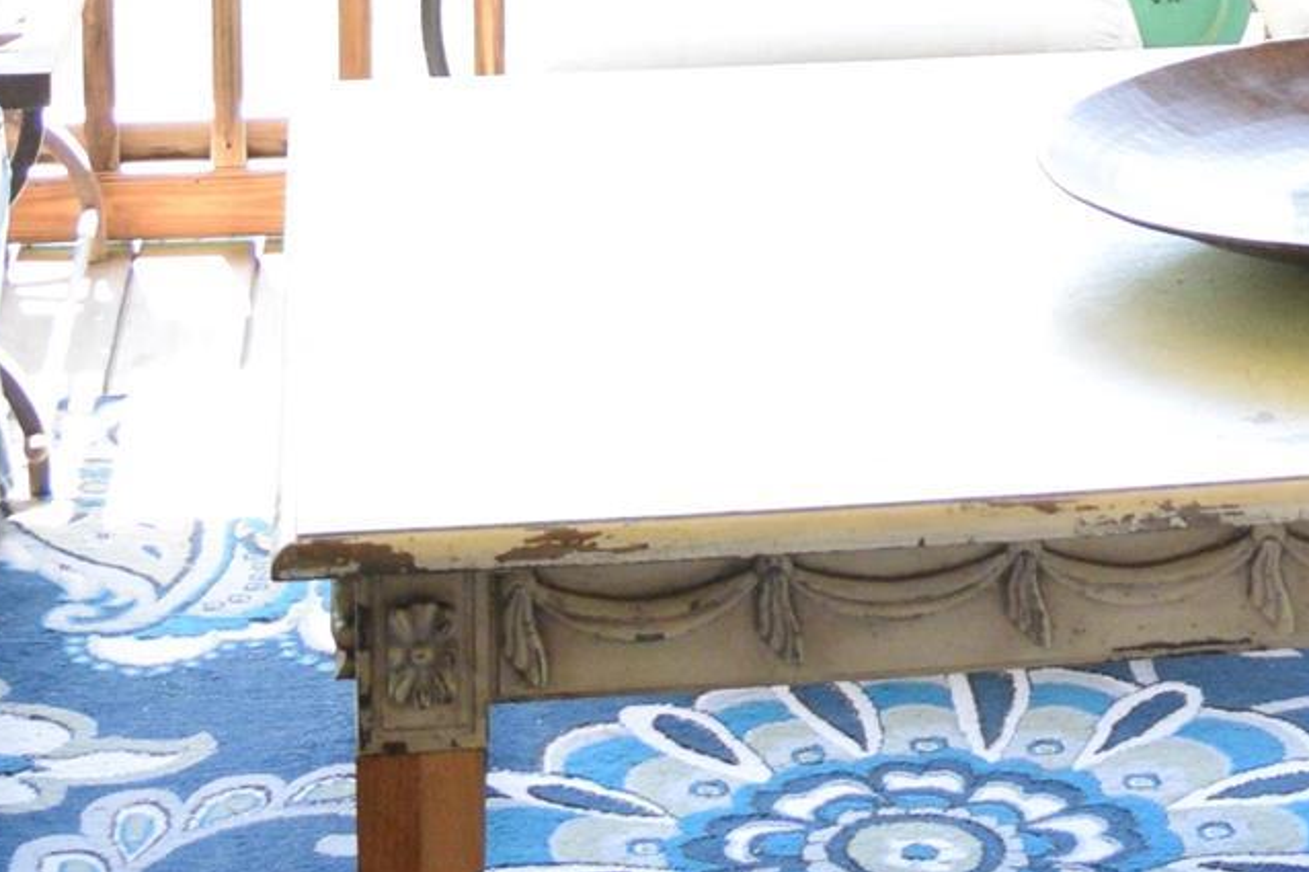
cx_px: 1545
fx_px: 4725
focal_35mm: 130
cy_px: -829
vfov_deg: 9.8
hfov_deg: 15.2
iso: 800
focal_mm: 18
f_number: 3.5
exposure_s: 1/80
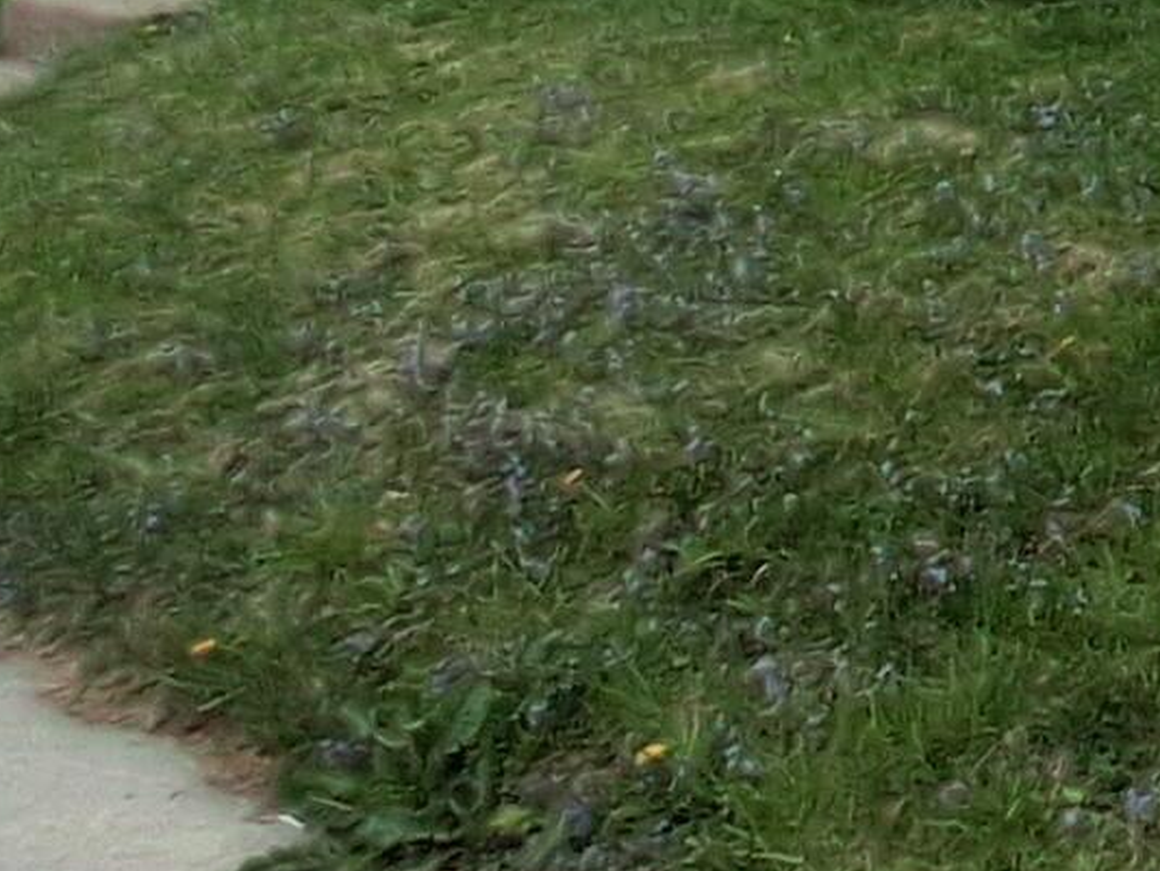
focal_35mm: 82
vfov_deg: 16.6
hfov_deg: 18.7
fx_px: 2749
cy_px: -378
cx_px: 2068
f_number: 2.2
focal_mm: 1.4
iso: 50
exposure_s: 1/1792
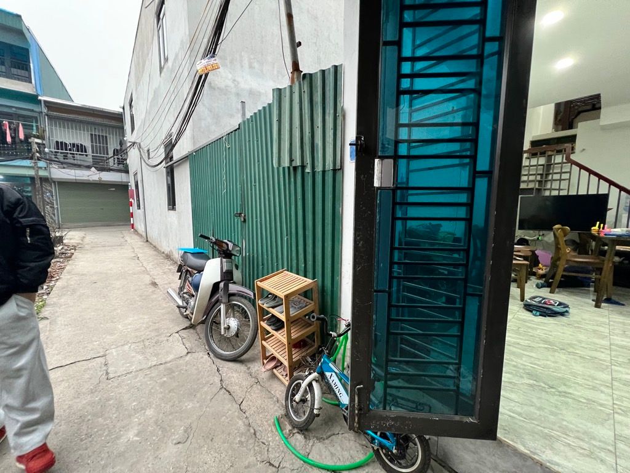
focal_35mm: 13
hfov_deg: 106.2
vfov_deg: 89.9
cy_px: 236
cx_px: 315
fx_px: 237
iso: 400
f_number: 1.8
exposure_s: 1/50
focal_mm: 1.57
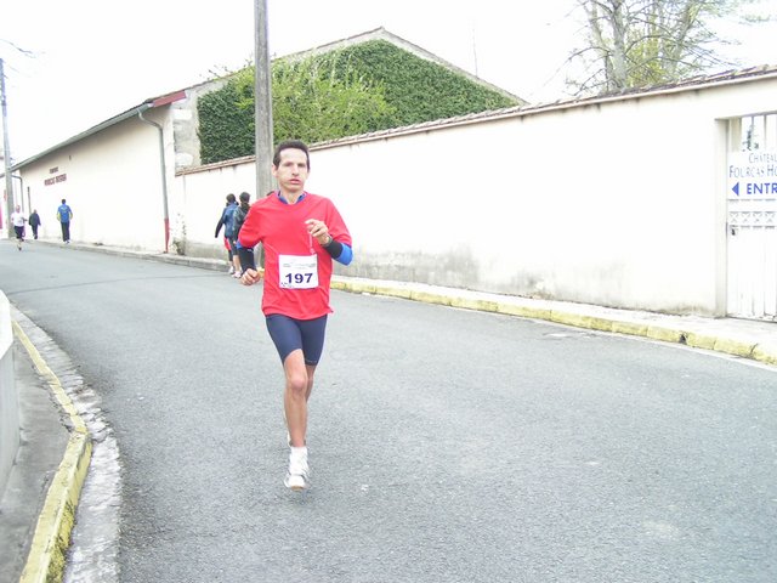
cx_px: 388
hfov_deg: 49.0
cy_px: 292
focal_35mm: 38
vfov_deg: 37.7
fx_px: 853
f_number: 2.8
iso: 50
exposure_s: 1/125
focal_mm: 5.8
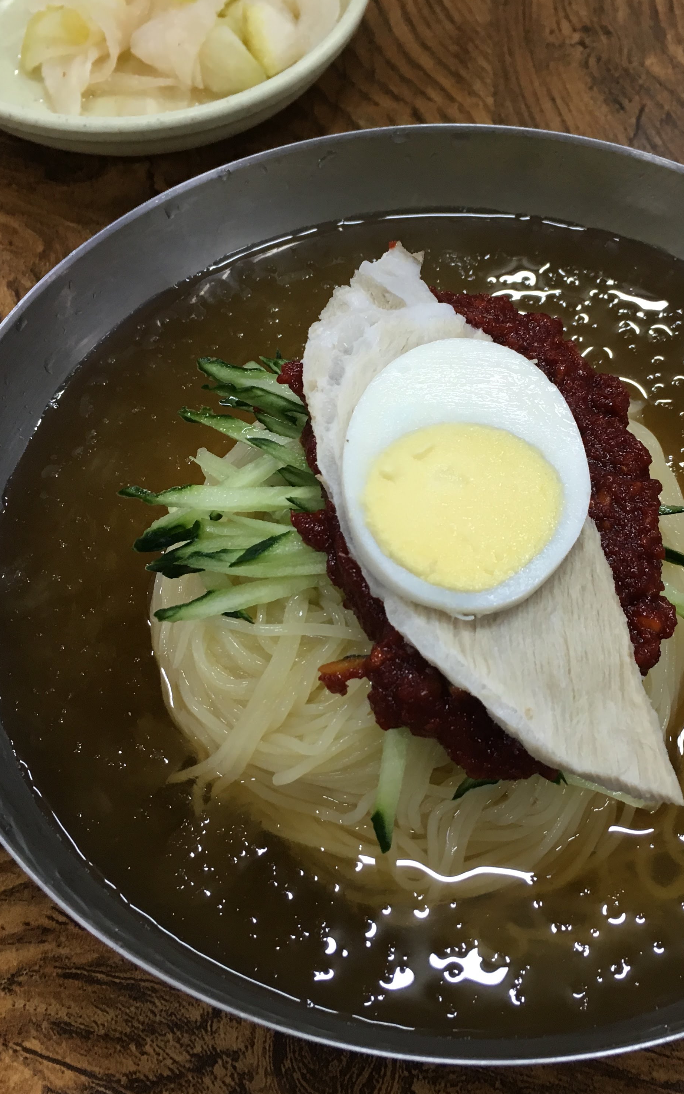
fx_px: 1253
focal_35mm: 42
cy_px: 546
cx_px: 420
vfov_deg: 47.2
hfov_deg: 30.4
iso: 64
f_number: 2.2
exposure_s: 1/30
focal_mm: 4.15
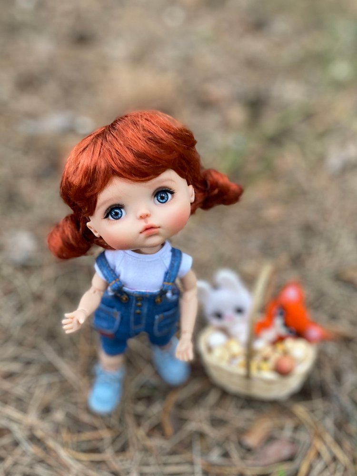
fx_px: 358
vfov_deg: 67.3
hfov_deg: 53.1
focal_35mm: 26
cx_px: 178
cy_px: 238
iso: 125
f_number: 1.8
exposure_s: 1/108
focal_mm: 4.25
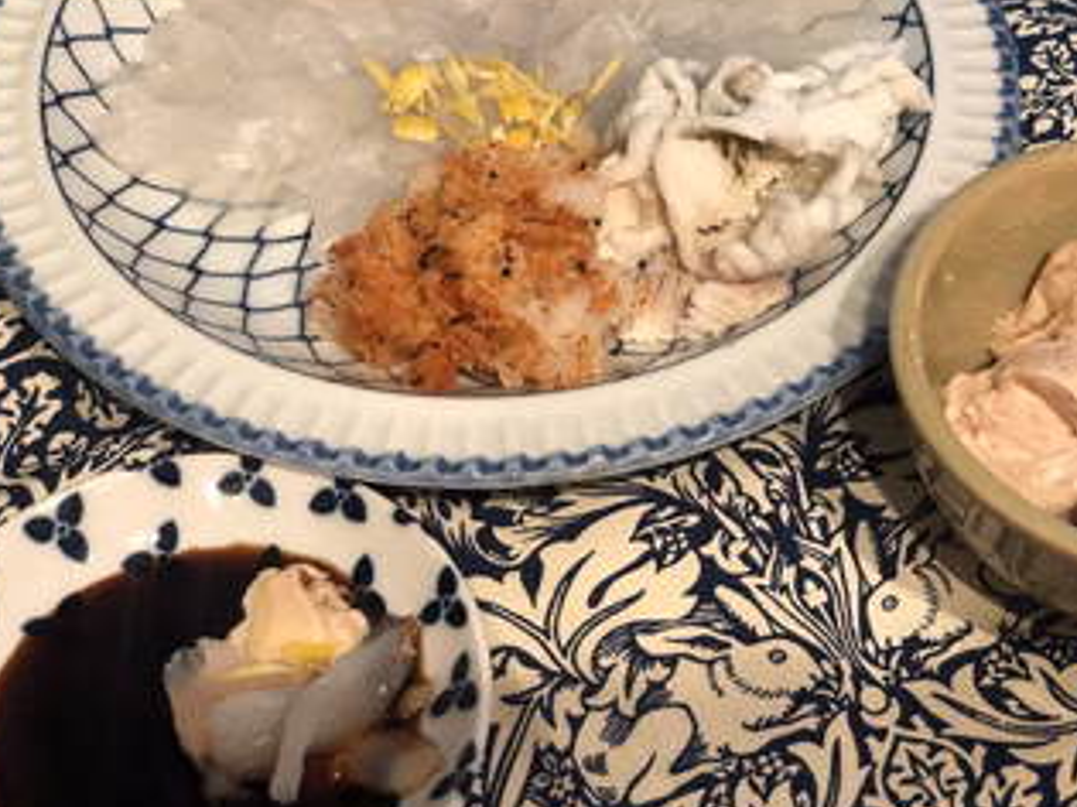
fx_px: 2053
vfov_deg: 22.2
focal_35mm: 66
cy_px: 356
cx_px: 636
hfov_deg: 29.3
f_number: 2.4
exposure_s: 1/24
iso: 160
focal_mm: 6
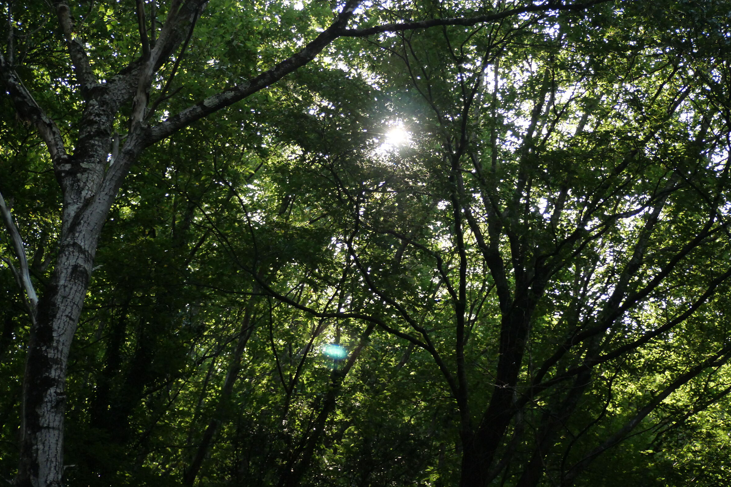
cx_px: 366
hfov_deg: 24.2
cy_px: 241
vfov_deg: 16.3
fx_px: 1706
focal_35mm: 84
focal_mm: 40
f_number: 4
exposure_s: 1/640
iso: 2000
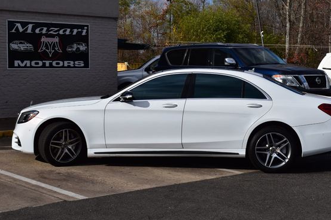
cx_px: 172
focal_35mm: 66
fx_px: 606
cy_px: 94
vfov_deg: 20.6
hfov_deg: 30.5
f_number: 11
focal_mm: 38
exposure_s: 1/500
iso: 200
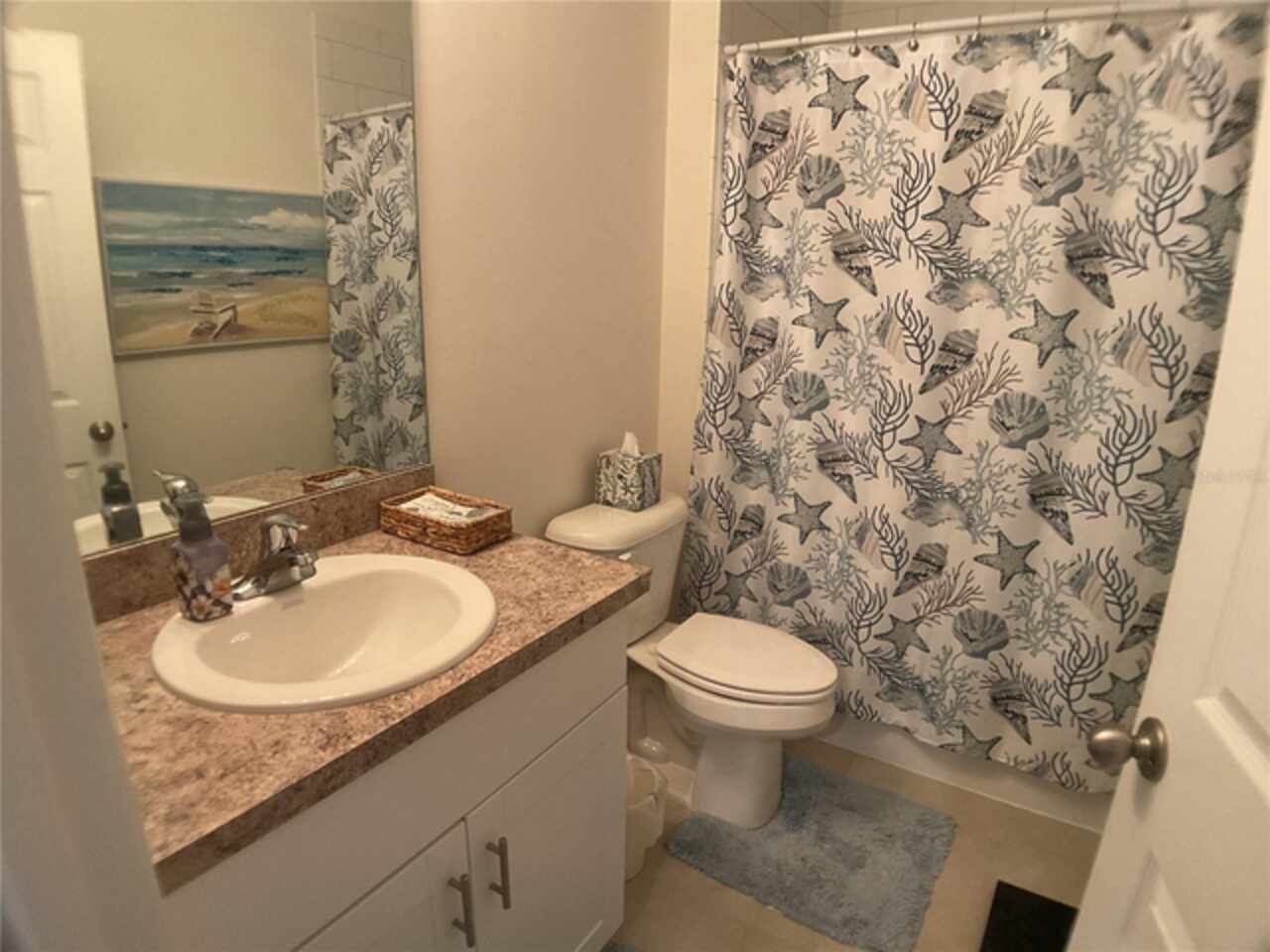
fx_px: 1064
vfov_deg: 48.2
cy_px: 476
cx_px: 635
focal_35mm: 29
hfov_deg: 61.7
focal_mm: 3
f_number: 1.8
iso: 200
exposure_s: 1/60
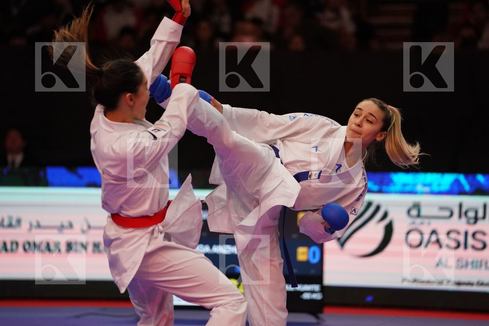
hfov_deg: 10.4
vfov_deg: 6.9
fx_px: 2689
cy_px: 163
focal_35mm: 198
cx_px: 244
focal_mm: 198
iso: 5000
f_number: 2.8
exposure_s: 1/1000
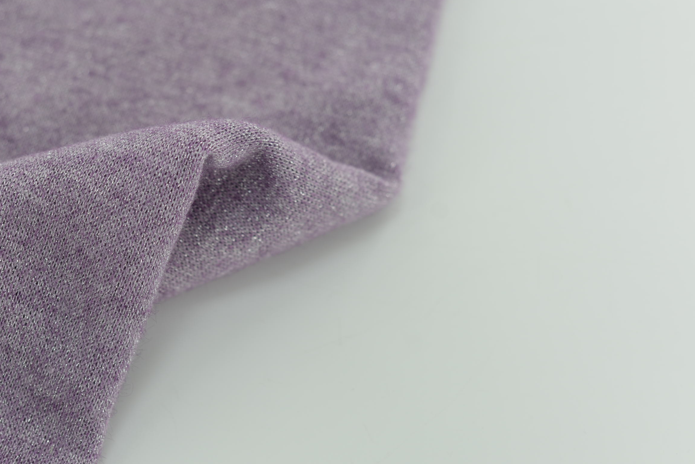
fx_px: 1255
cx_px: 247
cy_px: 187
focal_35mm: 65
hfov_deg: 30.8
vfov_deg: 20.9
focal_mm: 50
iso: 100
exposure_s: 1/200
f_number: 3.5
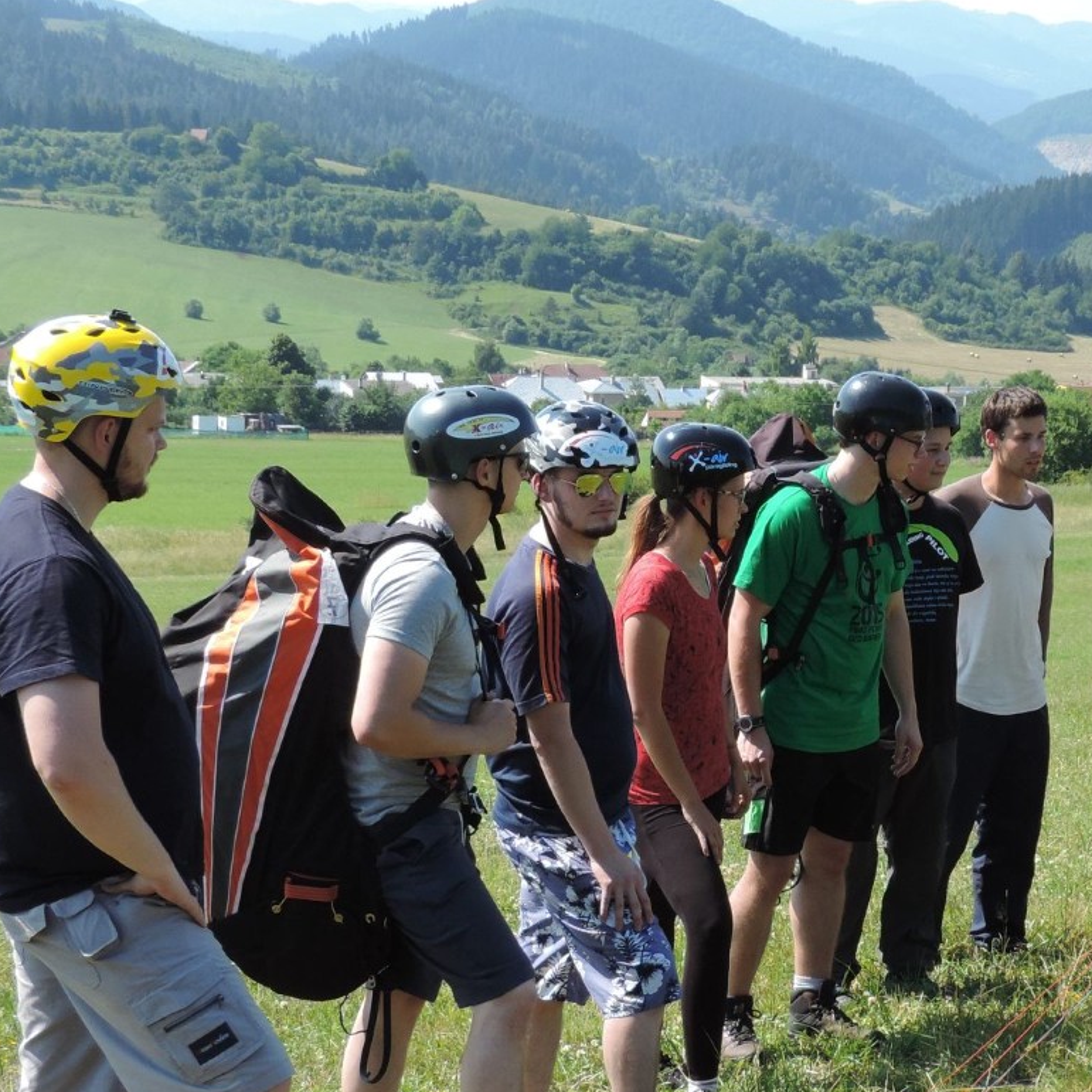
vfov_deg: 22.4
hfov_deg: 22.2
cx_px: 857
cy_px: 654
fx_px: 2748
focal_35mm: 77
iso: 80
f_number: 3.3
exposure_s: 1/400
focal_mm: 6.2
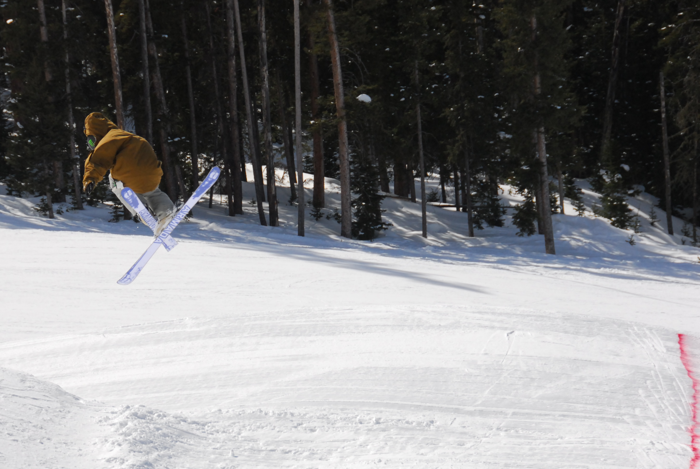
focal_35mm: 180
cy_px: 275
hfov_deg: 11.4
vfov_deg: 7.6
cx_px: 243
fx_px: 3504
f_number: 8
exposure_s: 1/2000
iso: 400
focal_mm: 90
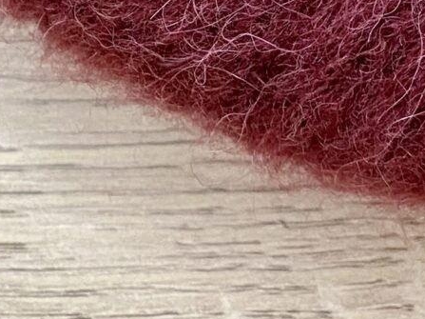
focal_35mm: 149
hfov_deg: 13.2
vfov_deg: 8.7
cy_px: -551
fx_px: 1829
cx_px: 111
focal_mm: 4.25
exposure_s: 1/50
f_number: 1.8
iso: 160
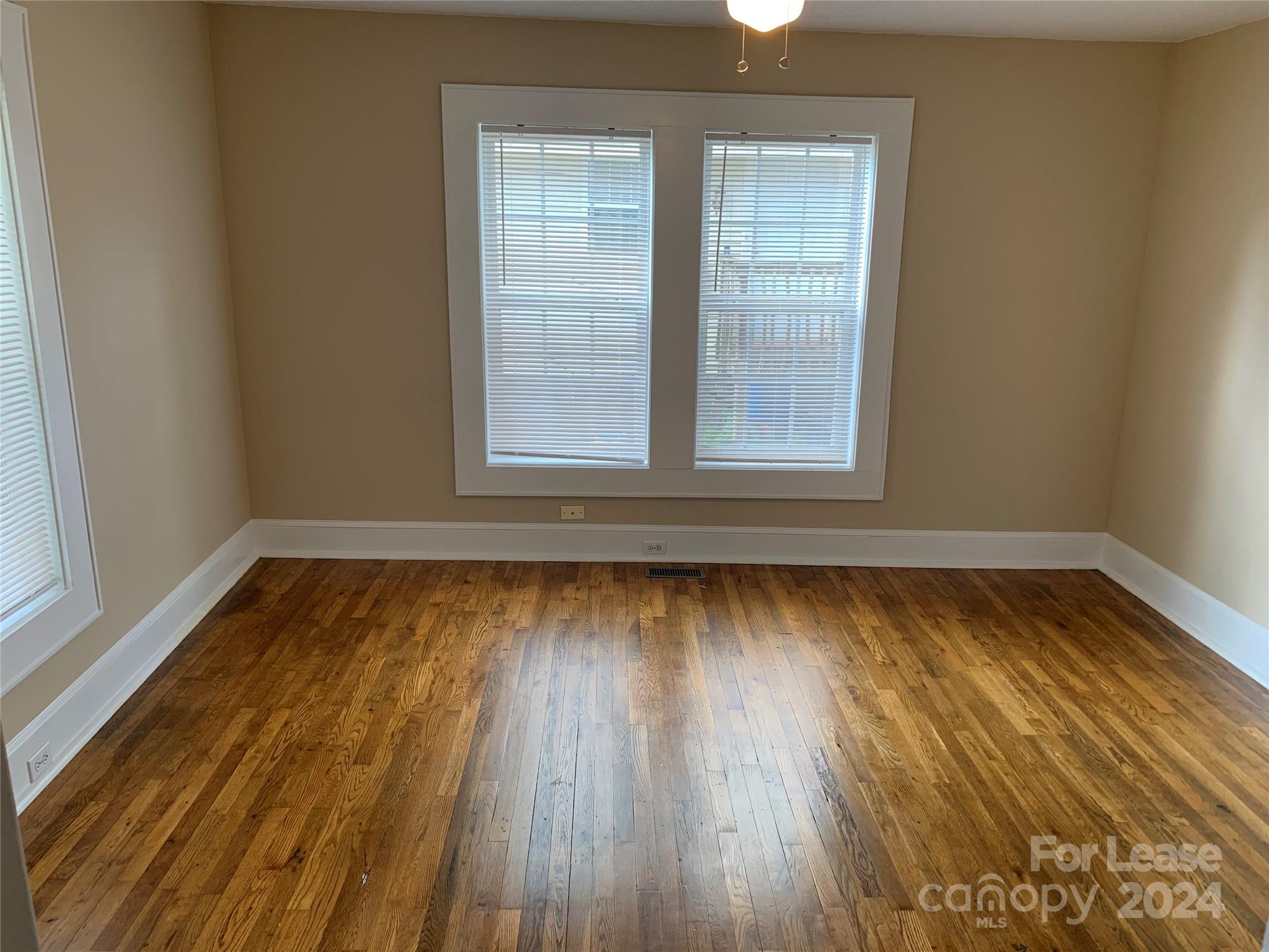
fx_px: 953
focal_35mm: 26
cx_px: 634
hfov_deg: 67.3
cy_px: 476
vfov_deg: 53.1
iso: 100
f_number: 1.8
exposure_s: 1/115
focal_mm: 4.25
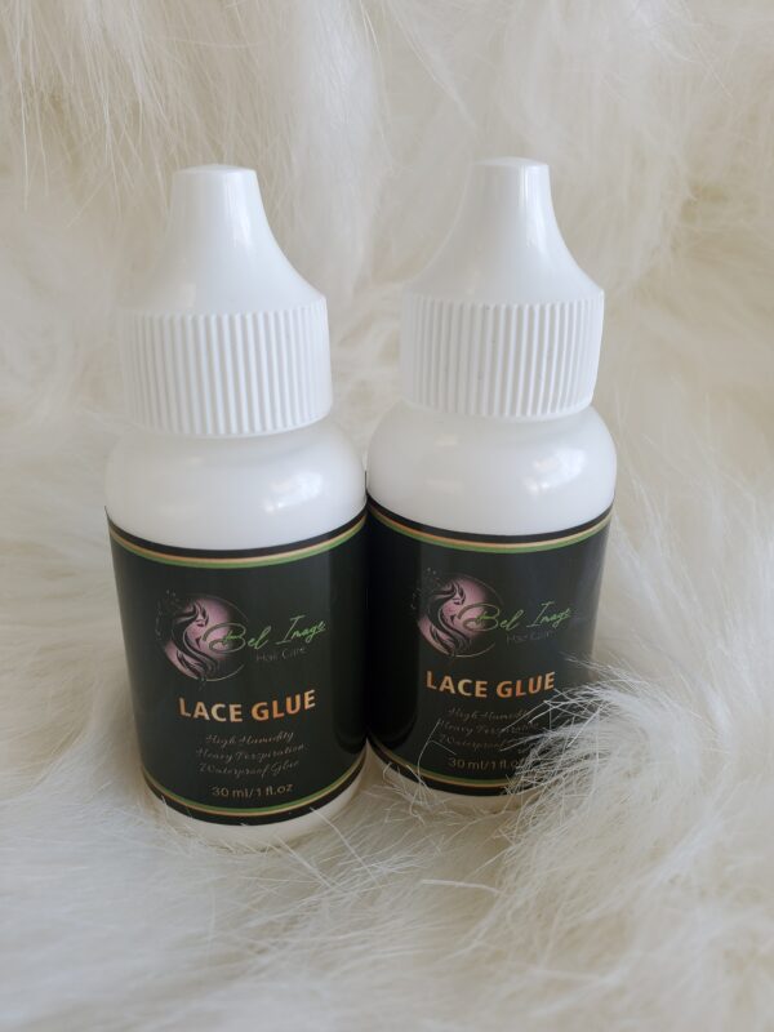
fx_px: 775
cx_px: 387
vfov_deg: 67.3
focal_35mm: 26
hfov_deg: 53.1
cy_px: 516
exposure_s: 1/142
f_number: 2.4
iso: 50
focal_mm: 4.3
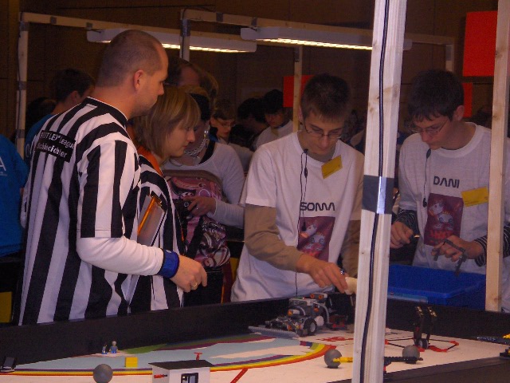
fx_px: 1267
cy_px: 192
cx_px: 255
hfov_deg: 22.8
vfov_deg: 17.2
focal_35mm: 86
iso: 50
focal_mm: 17.7
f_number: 4
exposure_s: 1/108
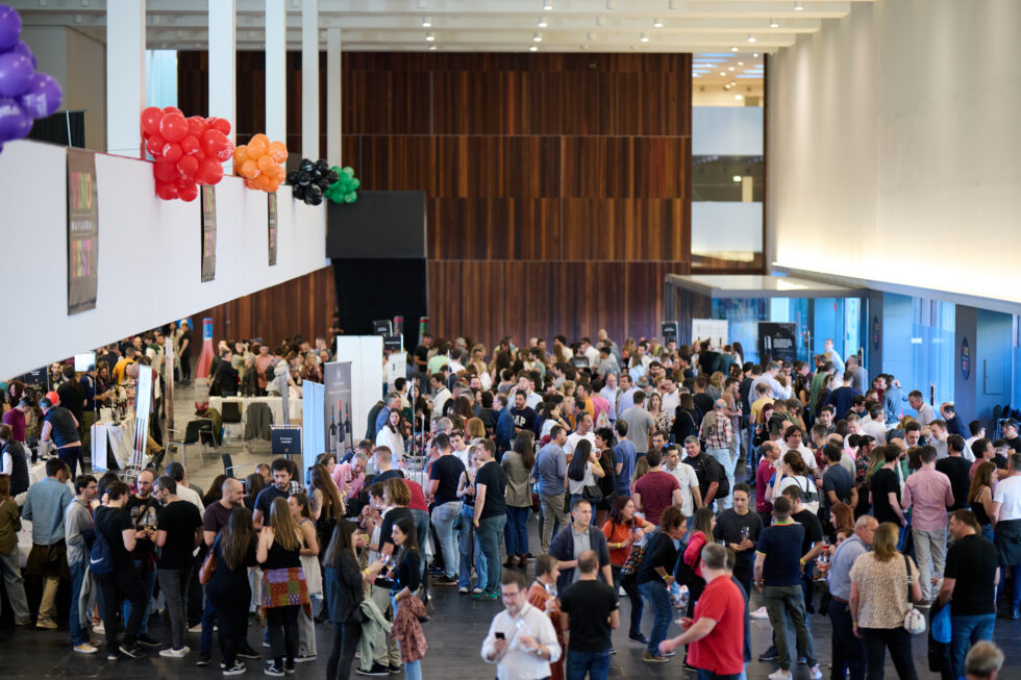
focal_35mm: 85
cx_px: 510
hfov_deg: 23.9
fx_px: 2410
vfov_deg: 16.1
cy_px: 340
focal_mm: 85
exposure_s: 1/160
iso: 320
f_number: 1.2
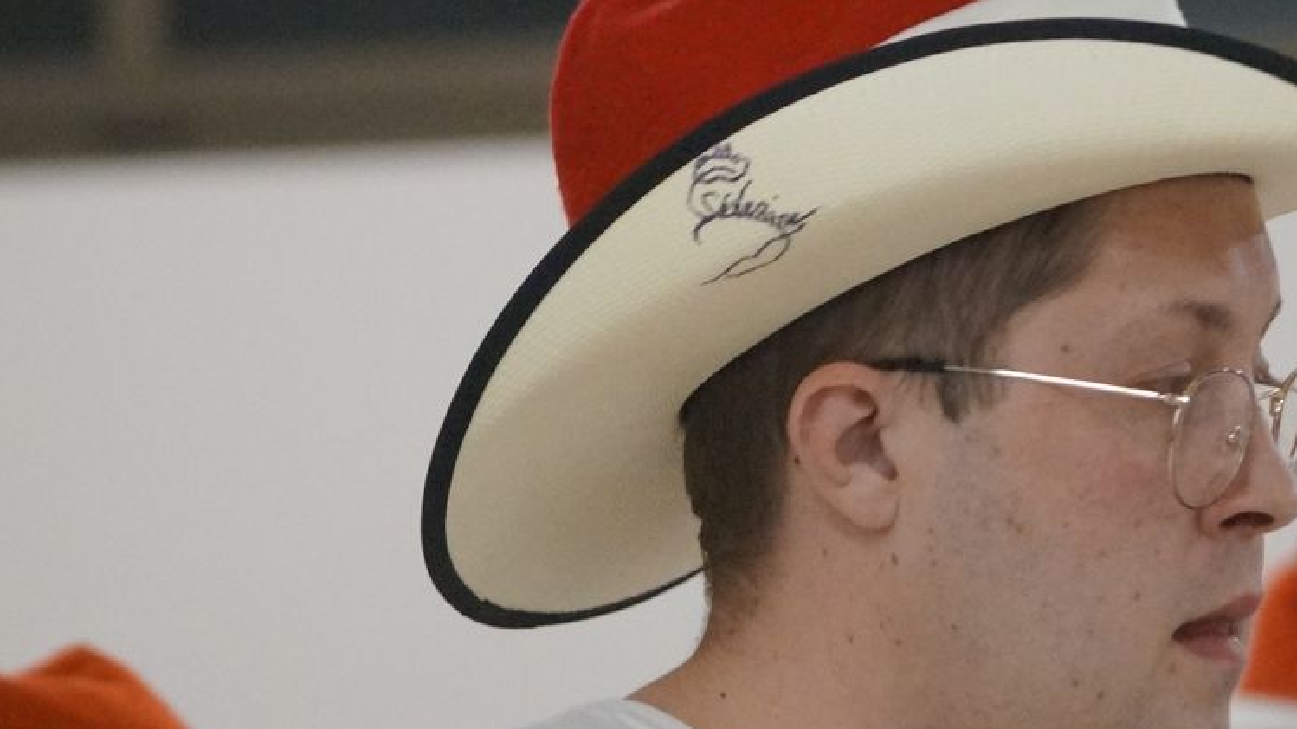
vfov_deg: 3.0
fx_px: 13857
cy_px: 146
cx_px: 1018
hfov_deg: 5.4
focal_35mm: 403
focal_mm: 120
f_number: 4
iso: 3200
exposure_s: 1/200
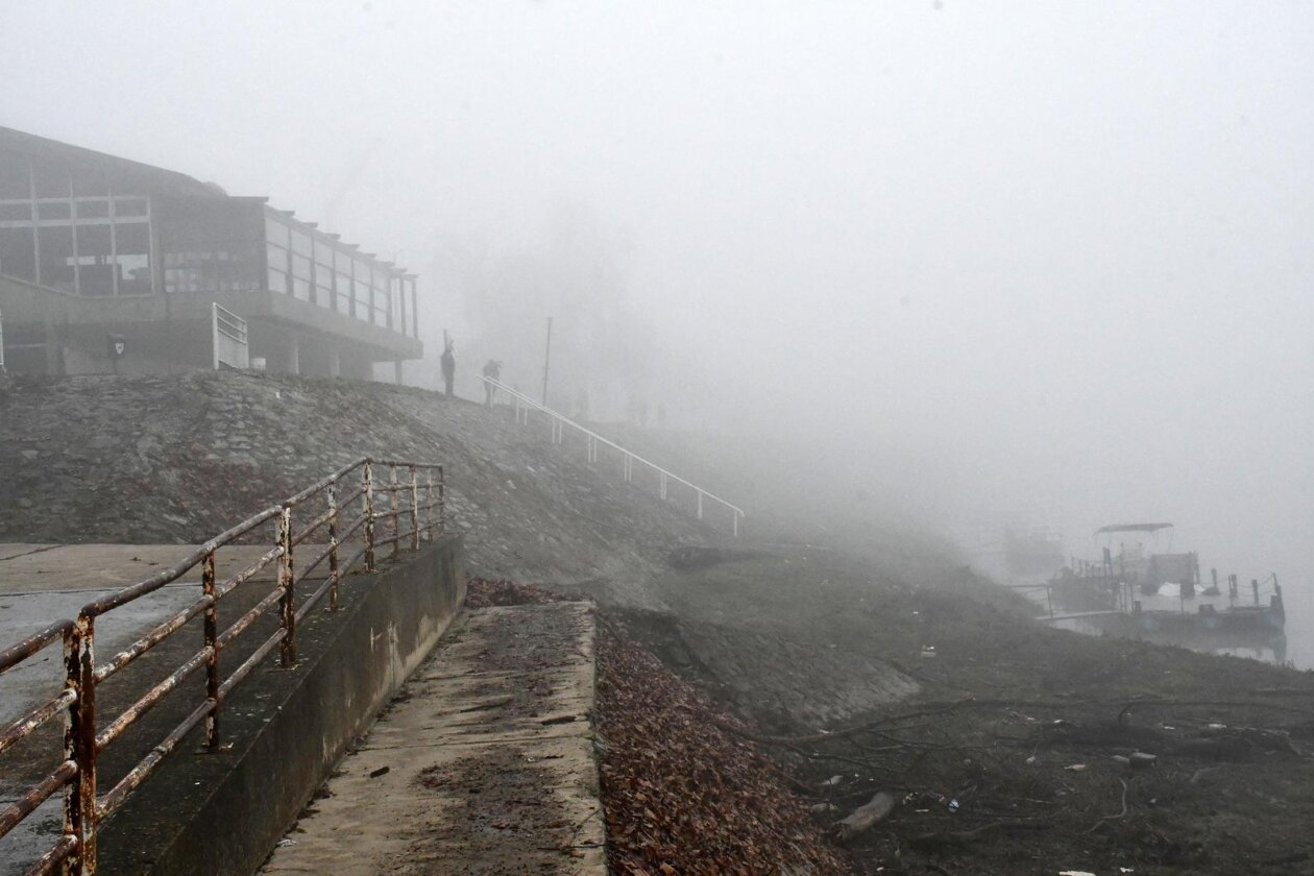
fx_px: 1752
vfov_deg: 28.1
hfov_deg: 41.1
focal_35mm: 48
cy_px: 438
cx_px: 657
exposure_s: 1/1000
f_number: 16
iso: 3200
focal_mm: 32
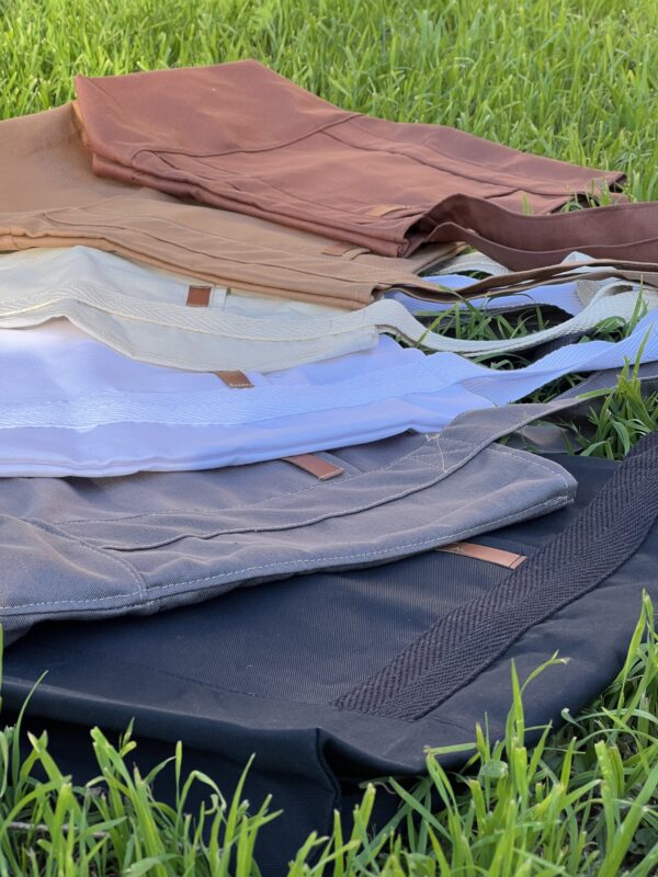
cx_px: 329
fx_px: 1952
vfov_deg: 25.3
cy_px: 438
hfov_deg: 19.1
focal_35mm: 77
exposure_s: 1/99
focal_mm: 9
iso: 50
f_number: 2.8
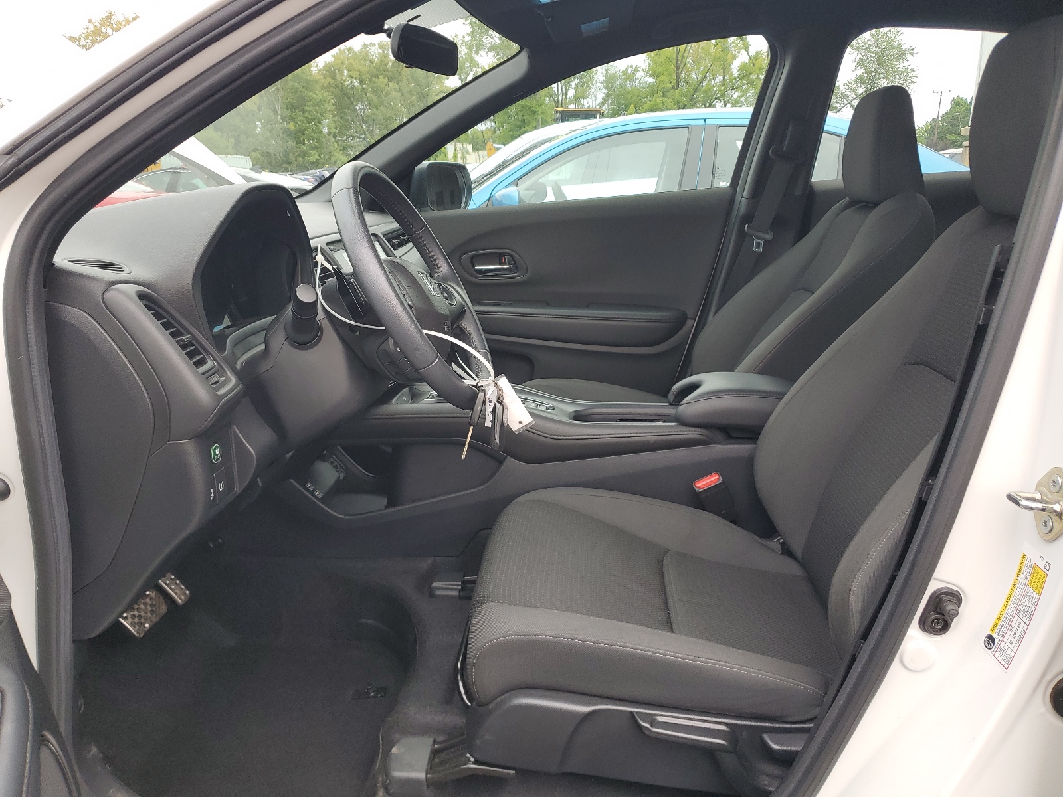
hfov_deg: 67.3
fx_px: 798
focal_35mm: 26
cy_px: 398
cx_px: 532
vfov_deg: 53.1
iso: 50
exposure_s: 1/208
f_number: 1.5
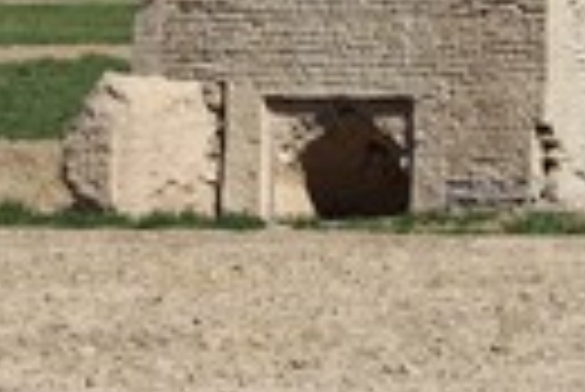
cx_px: 207
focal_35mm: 615
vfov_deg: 2.2
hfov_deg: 3.3
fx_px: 10005
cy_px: 18
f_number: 13
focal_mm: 190
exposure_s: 1/400
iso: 200
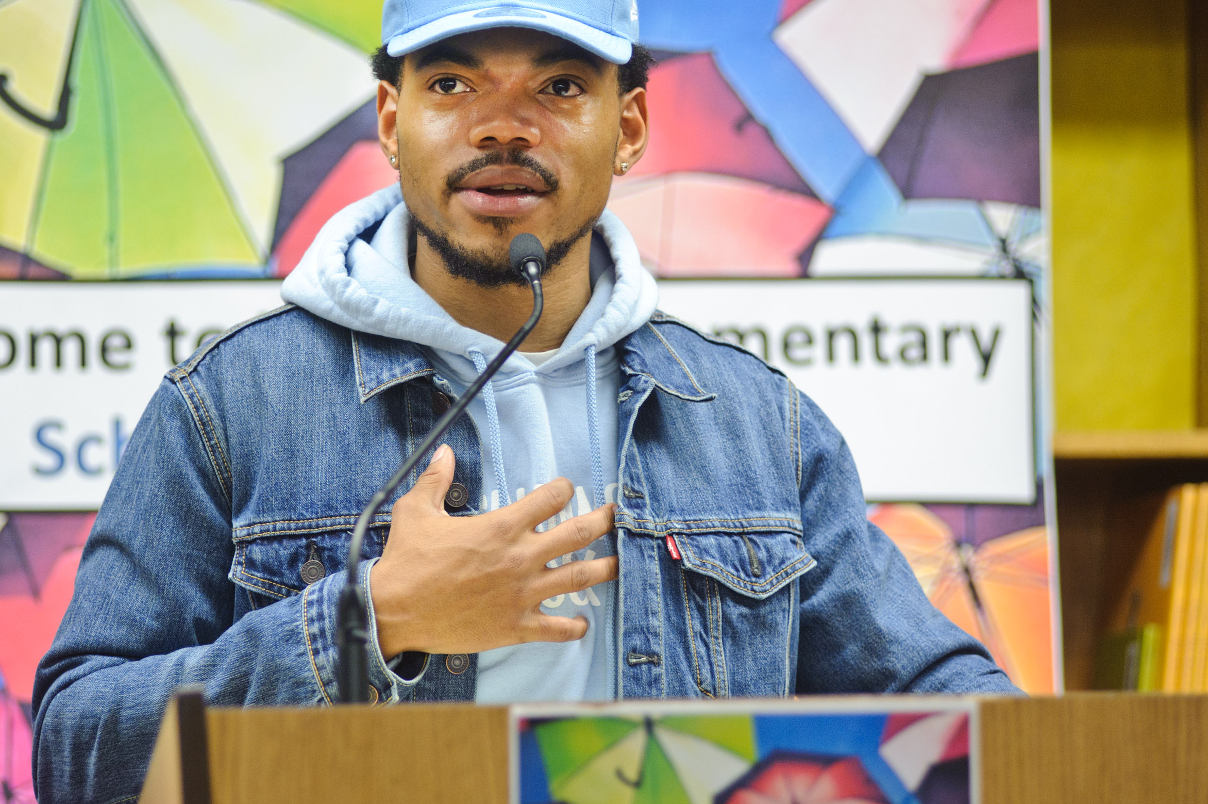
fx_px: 5365
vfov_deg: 8.6
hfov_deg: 12.8
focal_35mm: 160
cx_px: 531
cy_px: 306
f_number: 2.8
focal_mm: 125
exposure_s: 1/200
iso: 1600
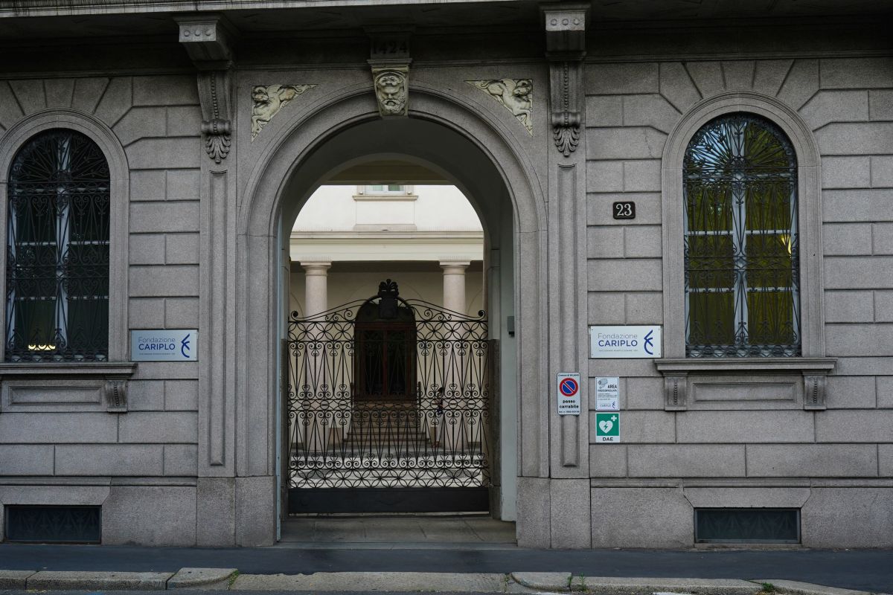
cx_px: 446
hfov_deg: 37.5
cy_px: 298
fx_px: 1315
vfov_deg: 25.5
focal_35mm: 53
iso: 800
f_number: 8
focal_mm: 53
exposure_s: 1/320
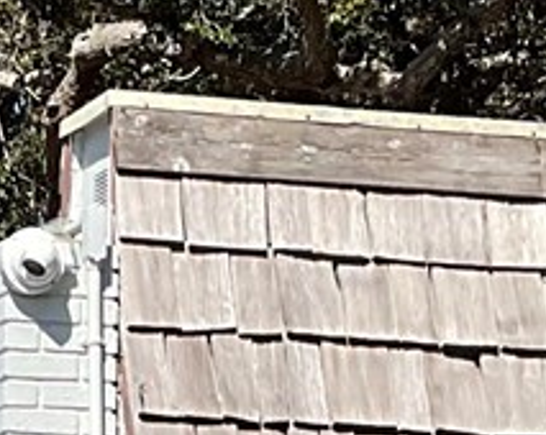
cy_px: 939
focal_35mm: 213
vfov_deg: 6.9
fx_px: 3439
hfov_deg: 9.0
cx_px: 28
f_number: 1.8
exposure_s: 1/1984
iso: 16
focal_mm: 3
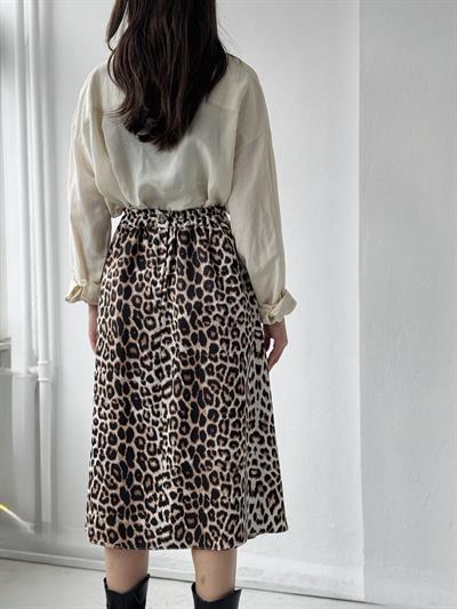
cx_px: 228
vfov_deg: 39.6
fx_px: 845
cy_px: 304
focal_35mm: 48
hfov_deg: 30.3
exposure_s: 1/244
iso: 64
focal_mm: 6.76
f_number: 1.78
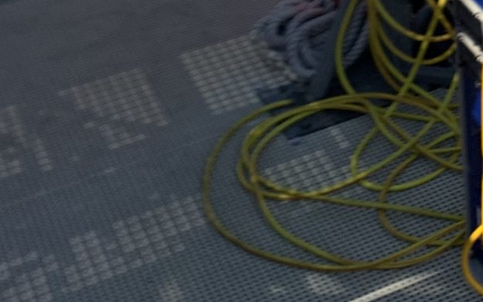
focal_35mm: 113
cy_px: -345
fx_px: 1487
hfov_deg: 16.9
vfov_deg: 10.4
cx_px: 705
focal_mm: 4.25
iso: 25
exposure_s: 1/2364
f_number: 1.8
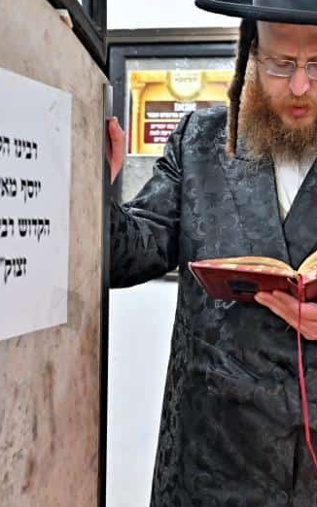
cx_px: 223
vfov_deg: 31.8
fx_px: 885
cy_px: 182
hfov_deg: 20.2
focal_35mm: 64
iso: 1250
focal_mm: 32
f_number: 4
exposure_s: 1/200
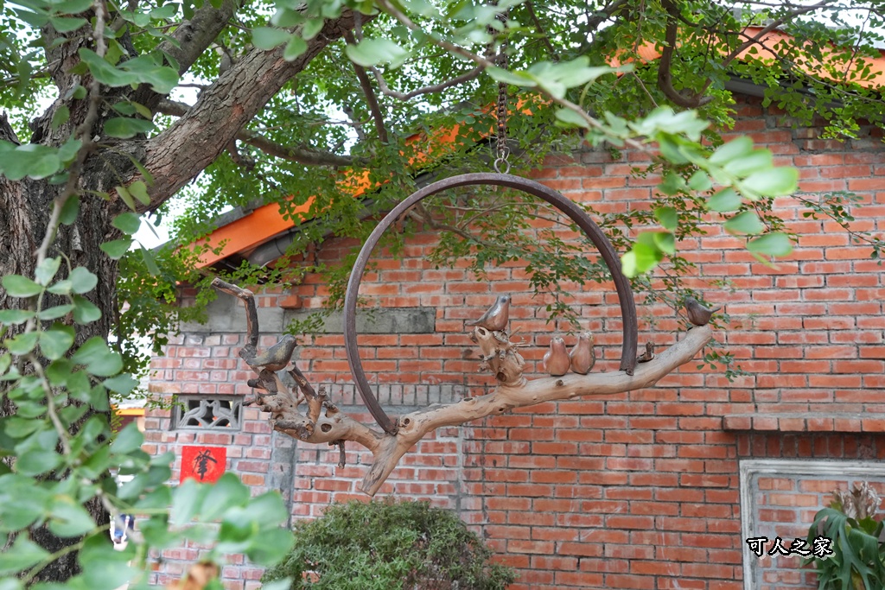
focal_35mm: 33
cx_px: 442
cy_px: 295
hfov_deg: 57.5
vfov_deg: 40.2
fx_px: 806
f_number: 8
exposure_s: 1/400
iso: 3200
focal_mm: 32.8
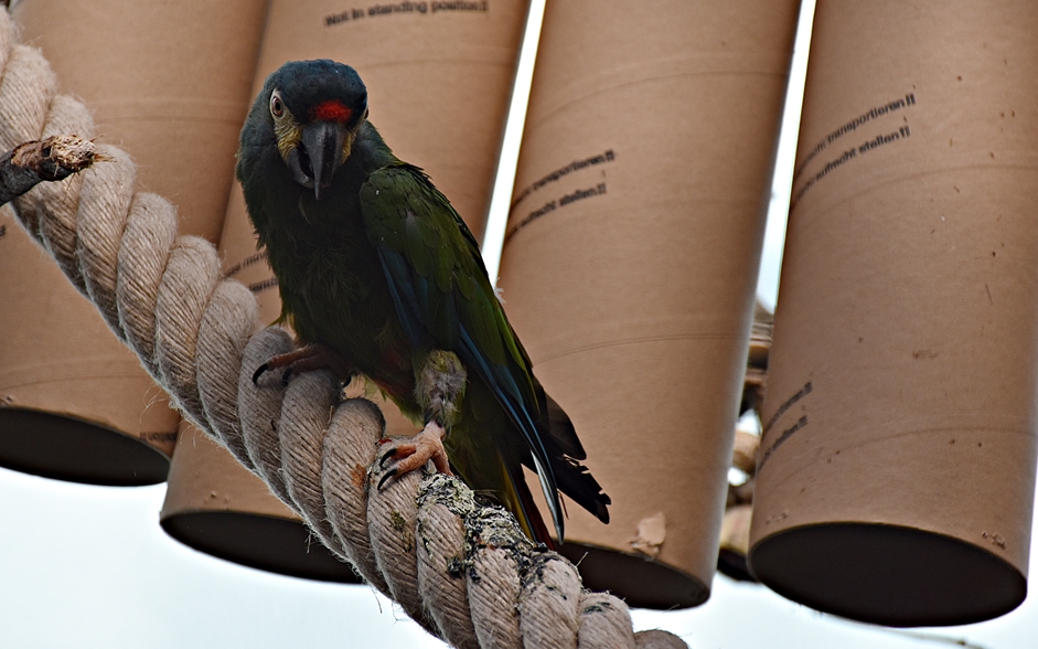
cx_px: 480
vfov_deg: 6.5
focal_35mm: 203
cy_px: 279
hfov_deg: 10.3
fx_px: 5742
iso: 360
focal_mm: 122
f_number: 5.6
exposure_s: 1/500
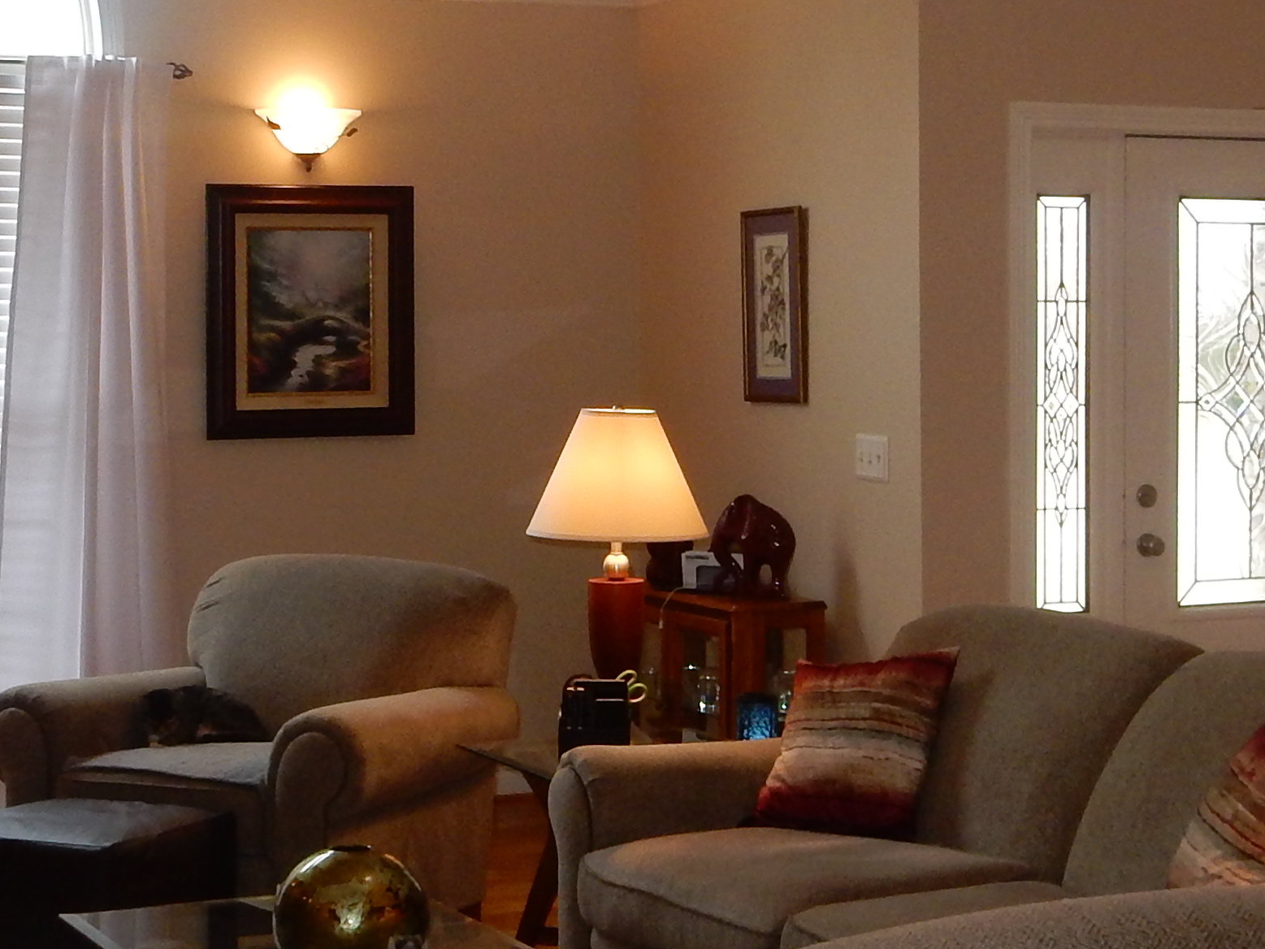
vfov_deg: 19.9
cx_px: 565
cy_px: 366
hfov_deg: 26.3
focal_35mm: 74
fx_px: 2704
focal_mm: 4.5
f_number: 3.7
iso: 200
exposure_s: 1/60
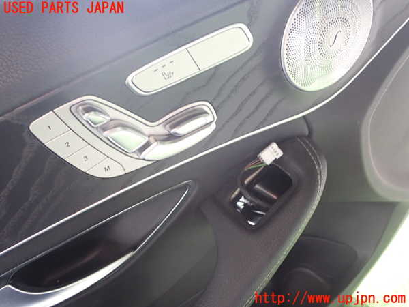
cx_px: 204
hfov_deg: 51.4
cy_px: 154
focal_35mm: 36
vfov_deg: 39.7
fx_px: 425
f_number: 2.5
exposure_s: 1/40
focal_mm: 6.37
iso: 320
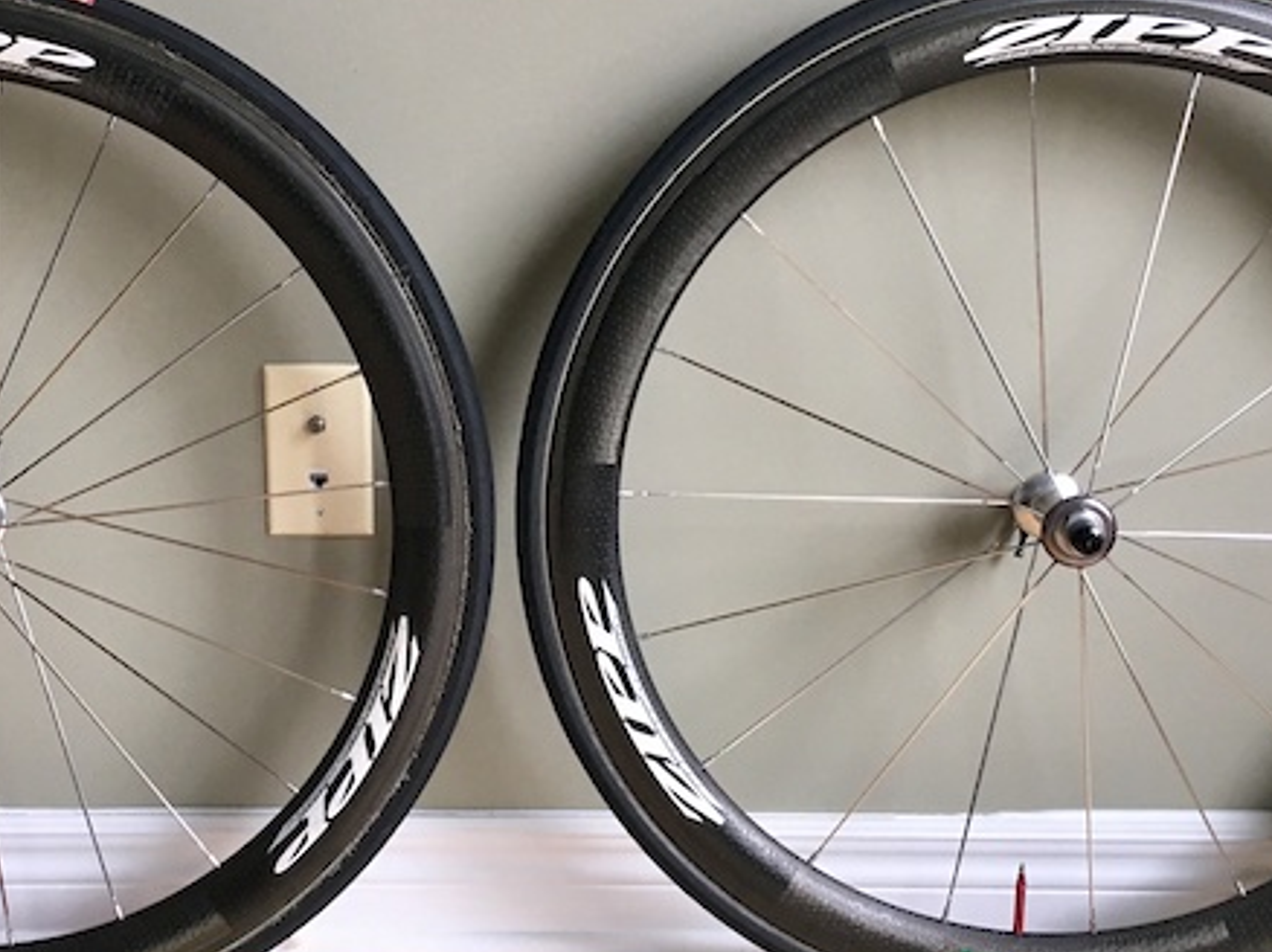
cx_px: 473
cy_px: 502
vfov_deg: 27.5
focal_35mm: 53
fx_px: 1946
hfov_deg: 36.0
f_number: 2.2
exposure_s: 1/30
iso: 40
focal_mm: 4.15
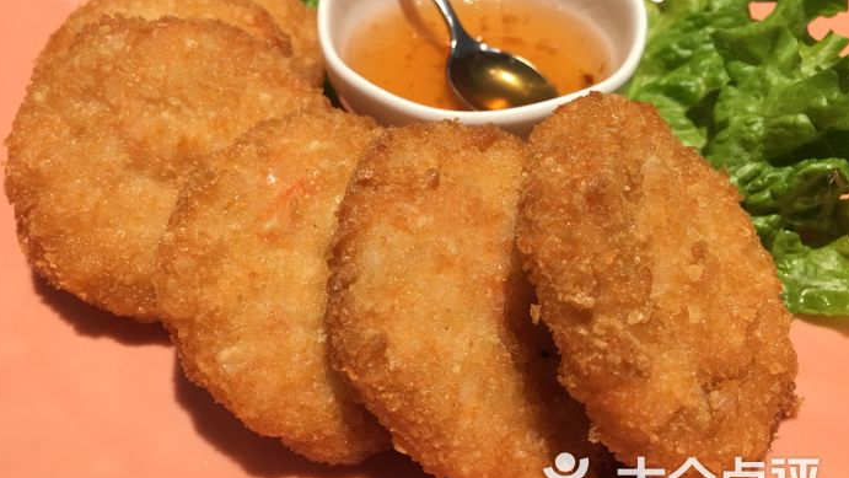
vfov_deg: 36.7
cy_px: 223
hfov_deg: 61.0
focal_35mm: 32
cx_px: 421
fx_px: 721
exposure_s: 1/33
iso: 40
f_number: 2.2
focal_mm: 4.15
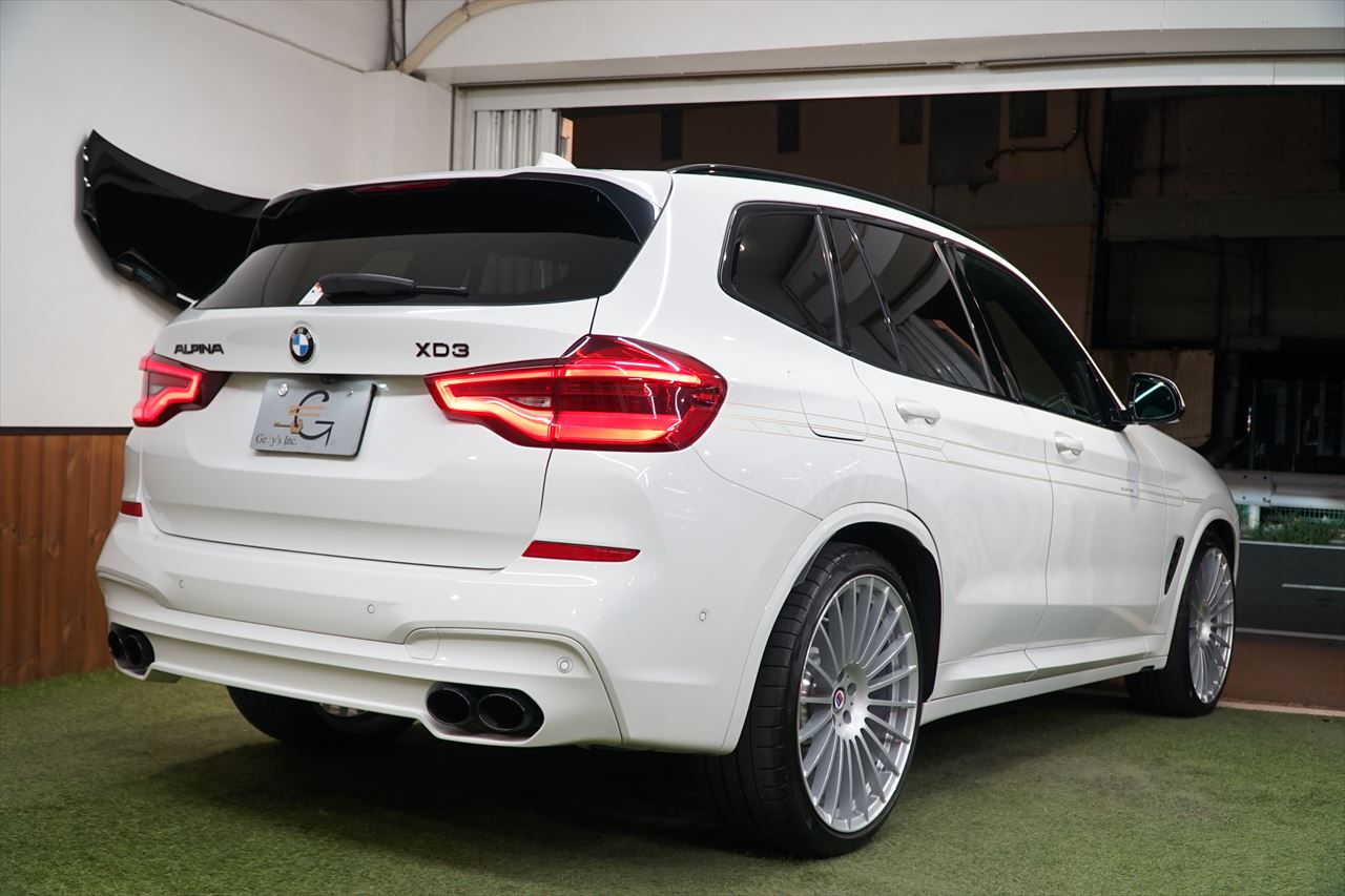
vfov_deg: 35.9
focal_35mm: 37
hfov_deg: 51.9
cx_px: 672
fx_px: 1382
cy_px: 448
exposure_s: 1/60
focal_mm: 25
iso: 500
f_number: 4
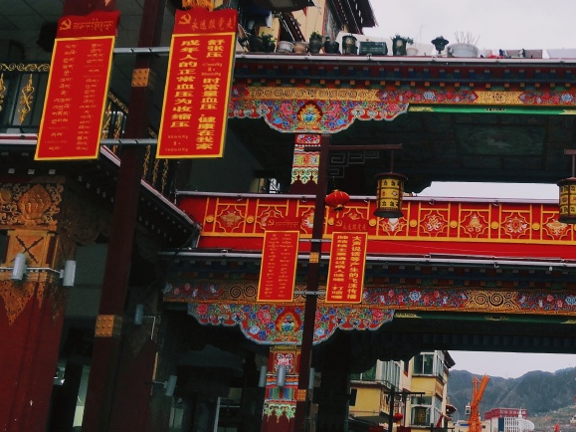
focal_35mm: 56
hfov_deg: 33.2
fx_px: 932
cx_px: 474
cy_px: 147
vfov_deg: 26.0
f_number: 1.8
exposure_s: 1/909
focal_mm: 3.95
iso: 125
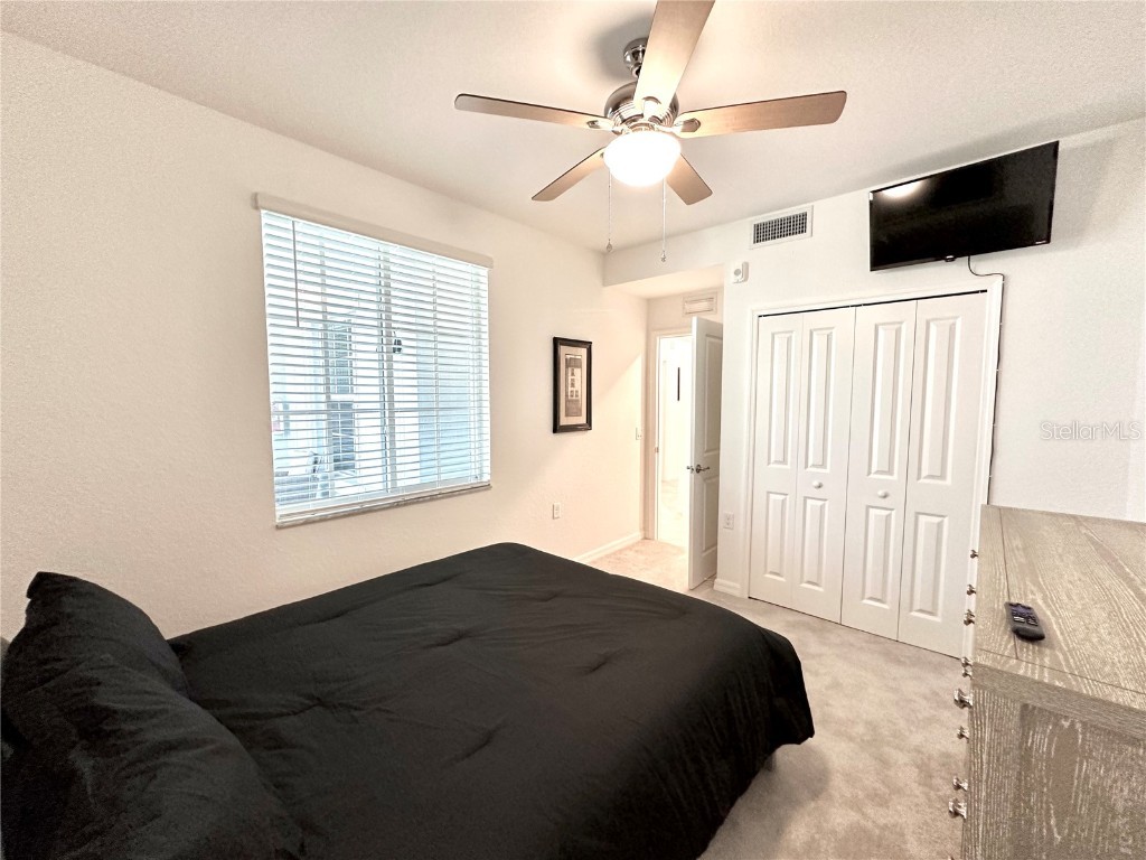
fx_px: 463
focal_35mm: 14
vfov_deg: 85.7
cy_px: 430
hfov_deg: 102.1
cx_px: 573
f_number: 2.2
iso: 250
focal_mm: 2.22
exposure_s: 1/60
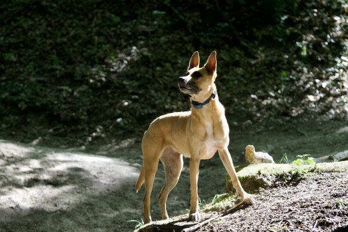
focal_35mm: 210
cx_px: 174
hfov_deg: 9.8
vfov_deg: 6.5
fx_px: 2030
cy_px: 116
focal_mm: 140
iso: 1600
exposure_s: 1/1000
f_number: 4
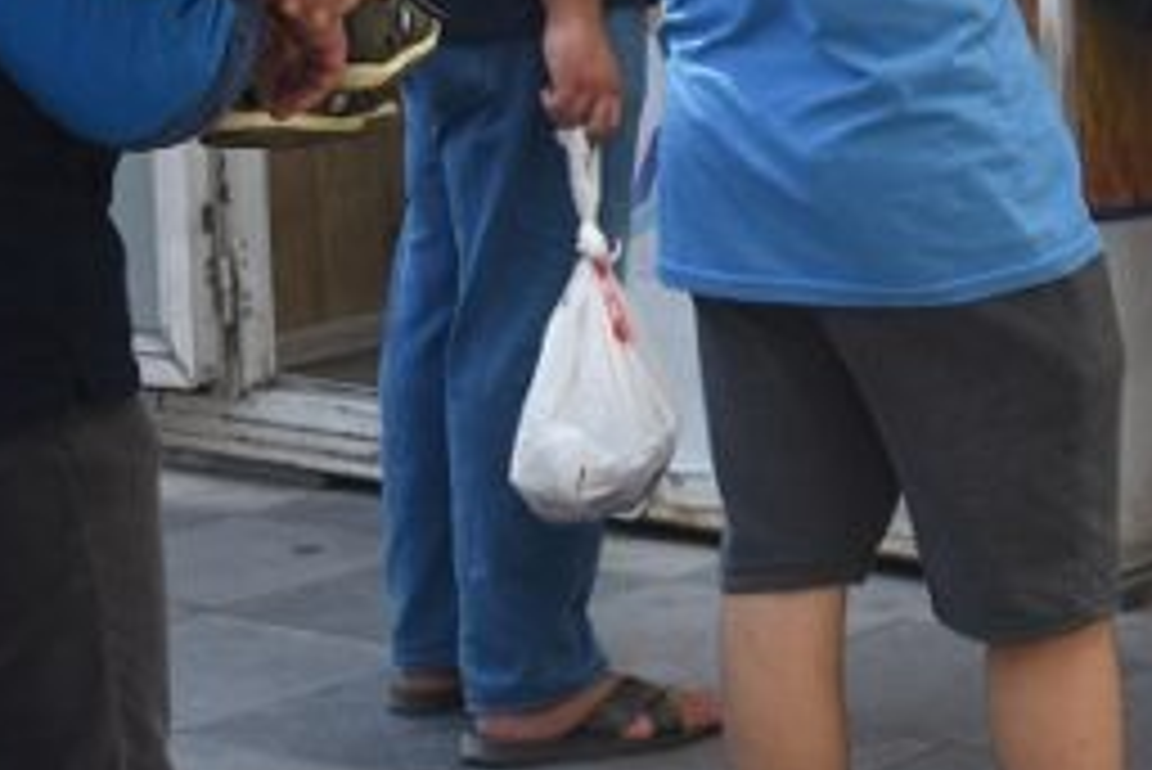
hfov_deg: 14.5
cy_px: -390
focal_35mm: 138
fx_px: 4418
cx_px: 1242
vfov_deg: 9.7
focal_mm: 23
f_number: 5
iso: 200
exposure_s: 1/500
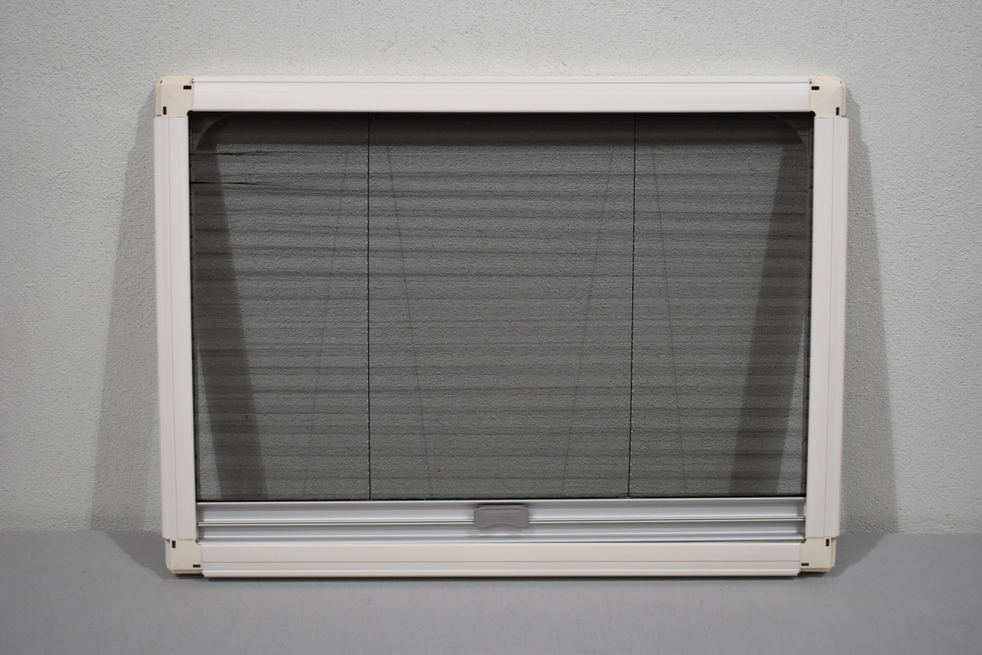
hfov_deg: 41.1
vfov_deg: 28.1
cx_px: 491
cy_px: 328
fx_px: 1309
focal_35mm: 48
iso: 640
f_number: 4.5
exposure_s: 1/250
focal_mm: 32
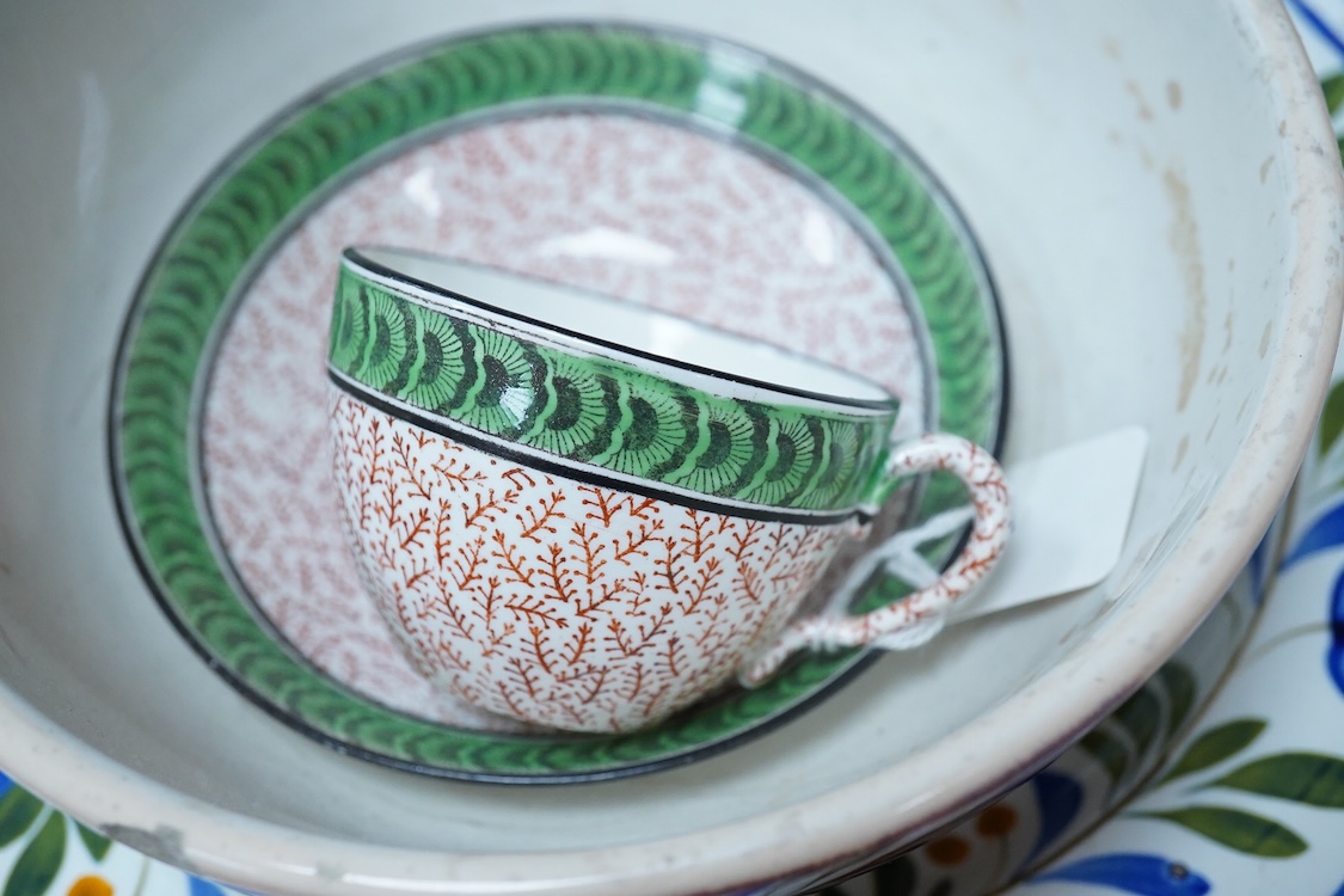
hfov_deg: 43.6
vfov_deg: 29.9
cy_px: 448
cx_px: 672
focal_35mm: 45
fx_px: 1680
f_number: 9
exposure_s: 1/200
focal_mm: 30
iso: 2500
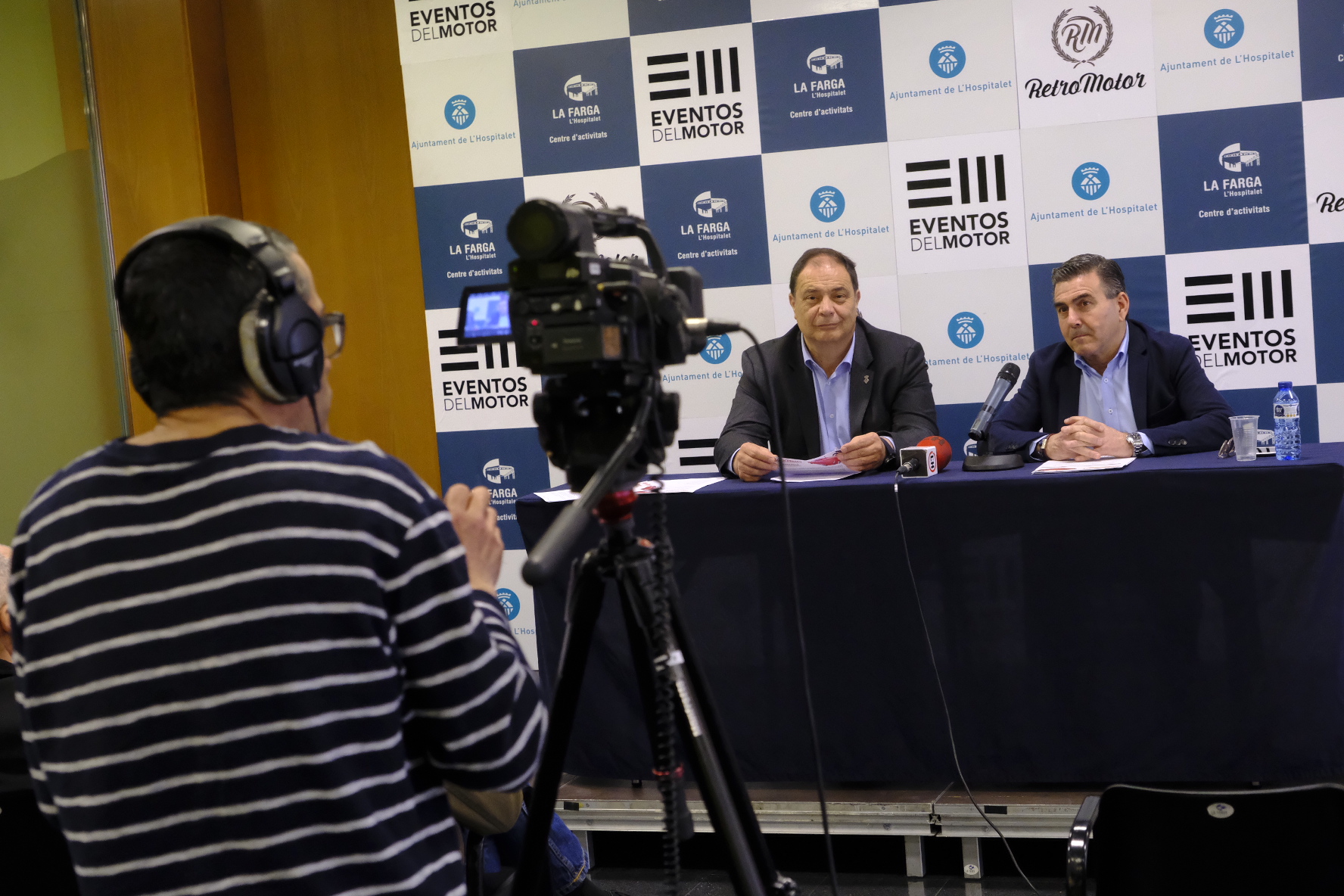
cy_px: 448
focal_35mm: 56
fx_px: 2091
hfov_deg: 35.6
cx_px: 672
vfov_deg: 24.2
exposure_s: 1/210
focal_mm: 37.6
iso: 6400
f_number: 4.5
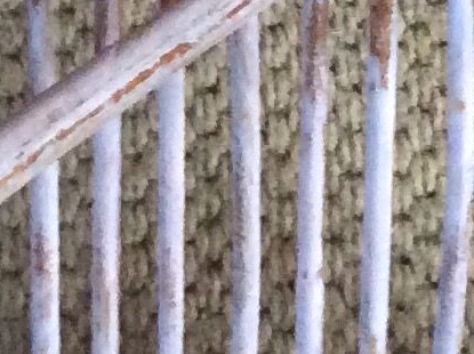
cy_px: -641
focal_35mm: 200
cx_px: 344
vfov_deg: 6.8
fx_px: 2735
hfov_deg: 9.9
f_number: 2.4
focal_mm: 3.3
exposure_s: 1/20
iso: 250
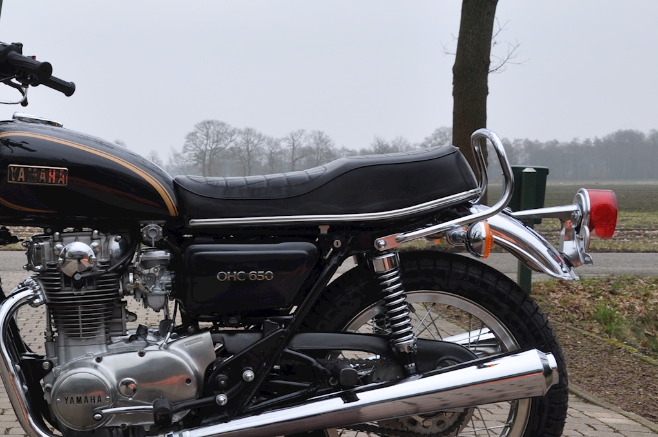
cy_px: 270
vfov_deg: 17.2
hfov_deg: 25.2
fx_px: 1442
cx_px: 111
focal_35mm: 79
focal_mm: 28
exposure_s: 1/80
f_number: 9
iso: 200
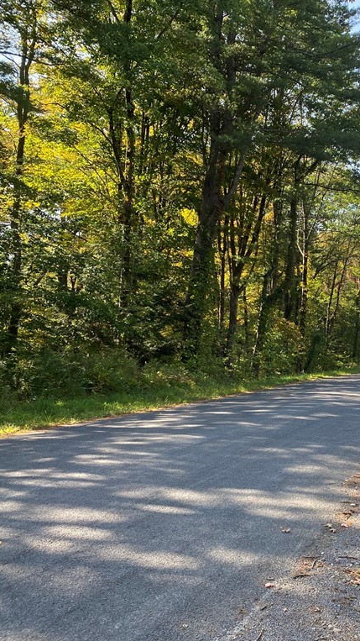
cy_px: 321
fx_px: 645
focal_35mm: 38
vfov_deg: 52.8
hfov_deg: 29.2
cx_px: 358
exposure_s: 1/431
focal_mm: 4.25
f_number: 1.8
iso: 32
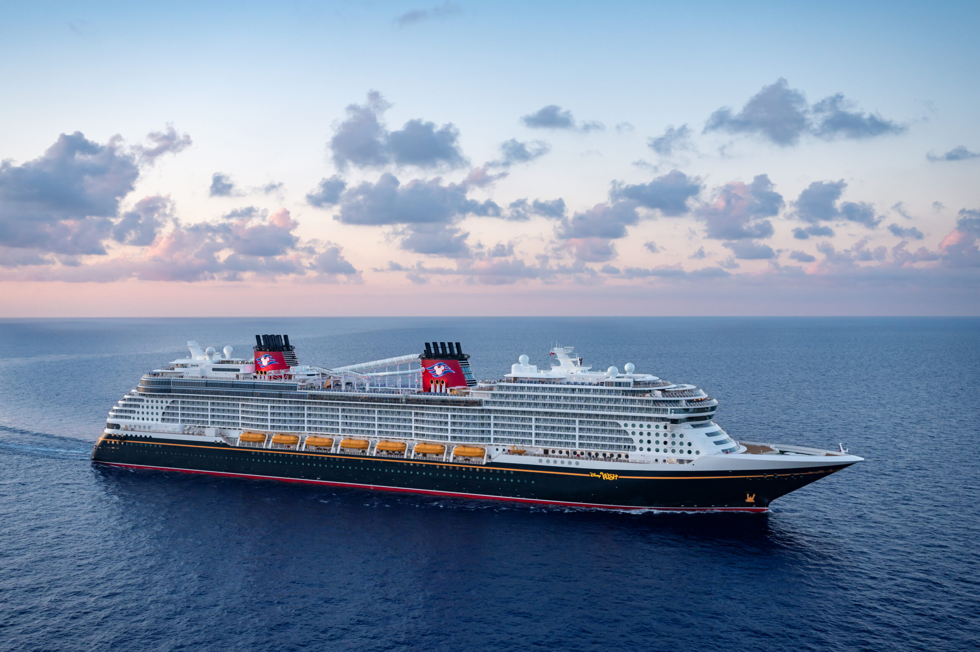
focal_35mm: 34
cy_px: 326
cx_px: 490
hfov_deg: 56.5
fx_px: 911
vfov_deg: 39.4
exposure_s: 1/800
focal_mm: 33.5
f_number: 4.5
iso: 640
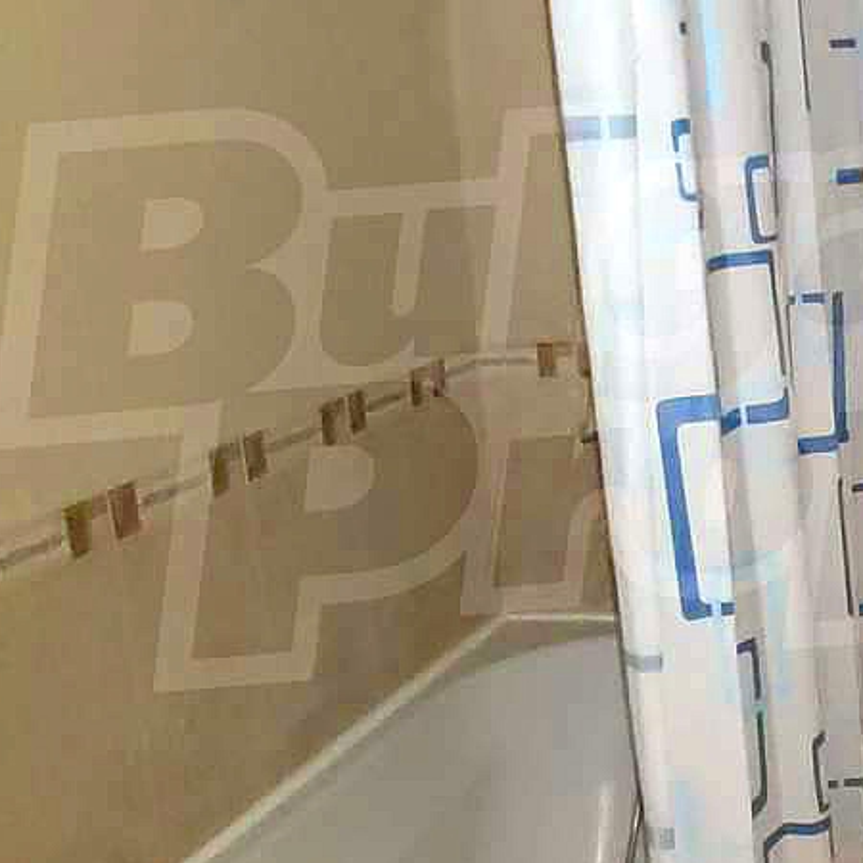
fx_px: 1495
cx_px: 947
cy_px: 371
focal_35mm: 53
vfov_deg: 32.2
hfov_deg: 29.1
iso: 800
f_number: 2.2
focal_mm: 1.68
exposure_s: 1/25
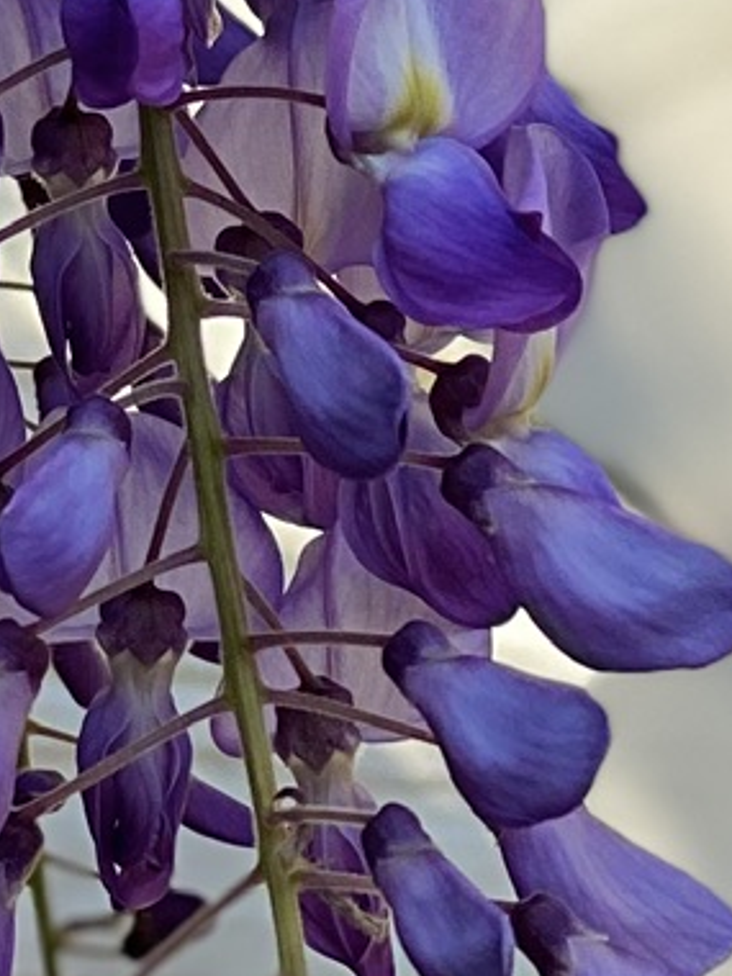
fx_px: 7895
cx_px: -930
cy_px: -809
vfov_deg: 6.9
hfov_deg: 5.2
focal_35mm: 280
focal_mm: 6
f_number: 2
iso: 20
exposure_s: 1/372
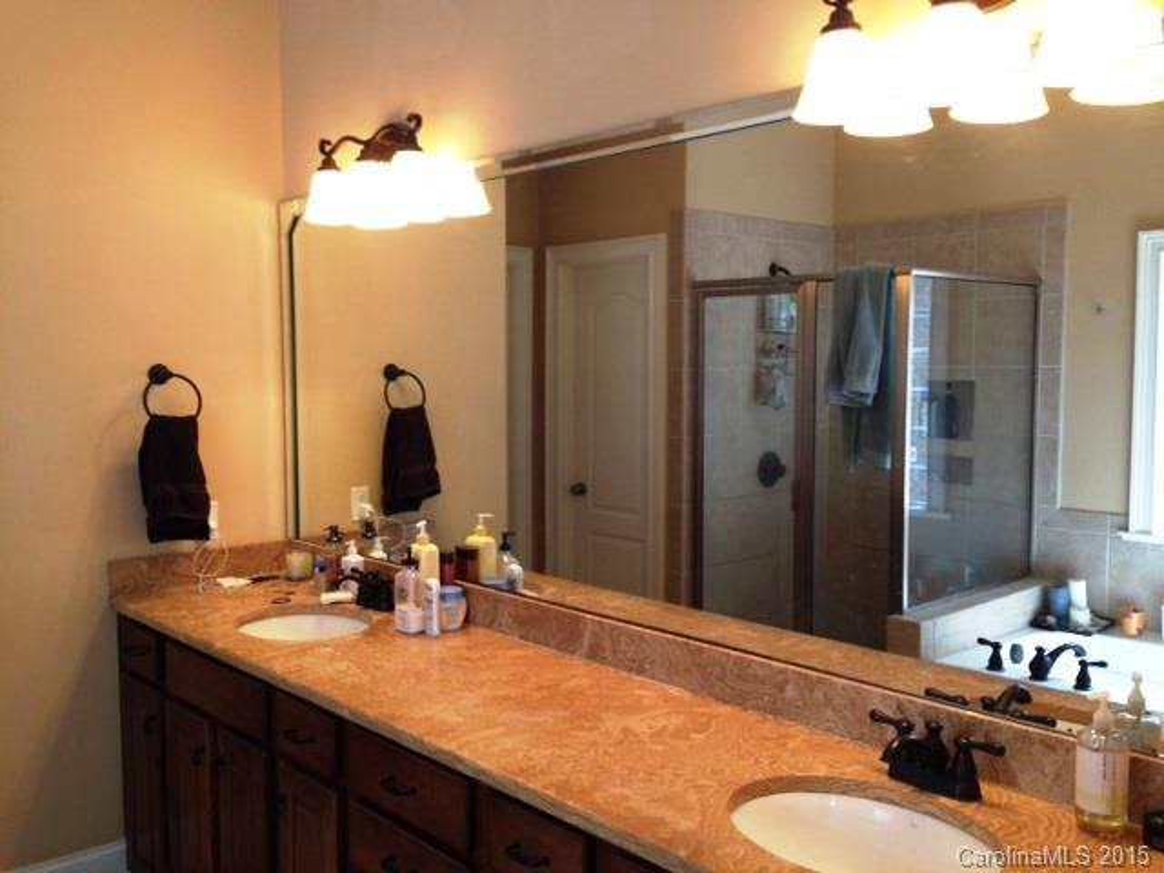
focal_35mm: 33
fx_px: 1110
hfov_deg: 55.4
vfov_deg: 42.9
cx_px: 582
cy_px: 436
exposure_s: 1/20
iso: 80
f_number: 2.4
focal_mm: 4.13
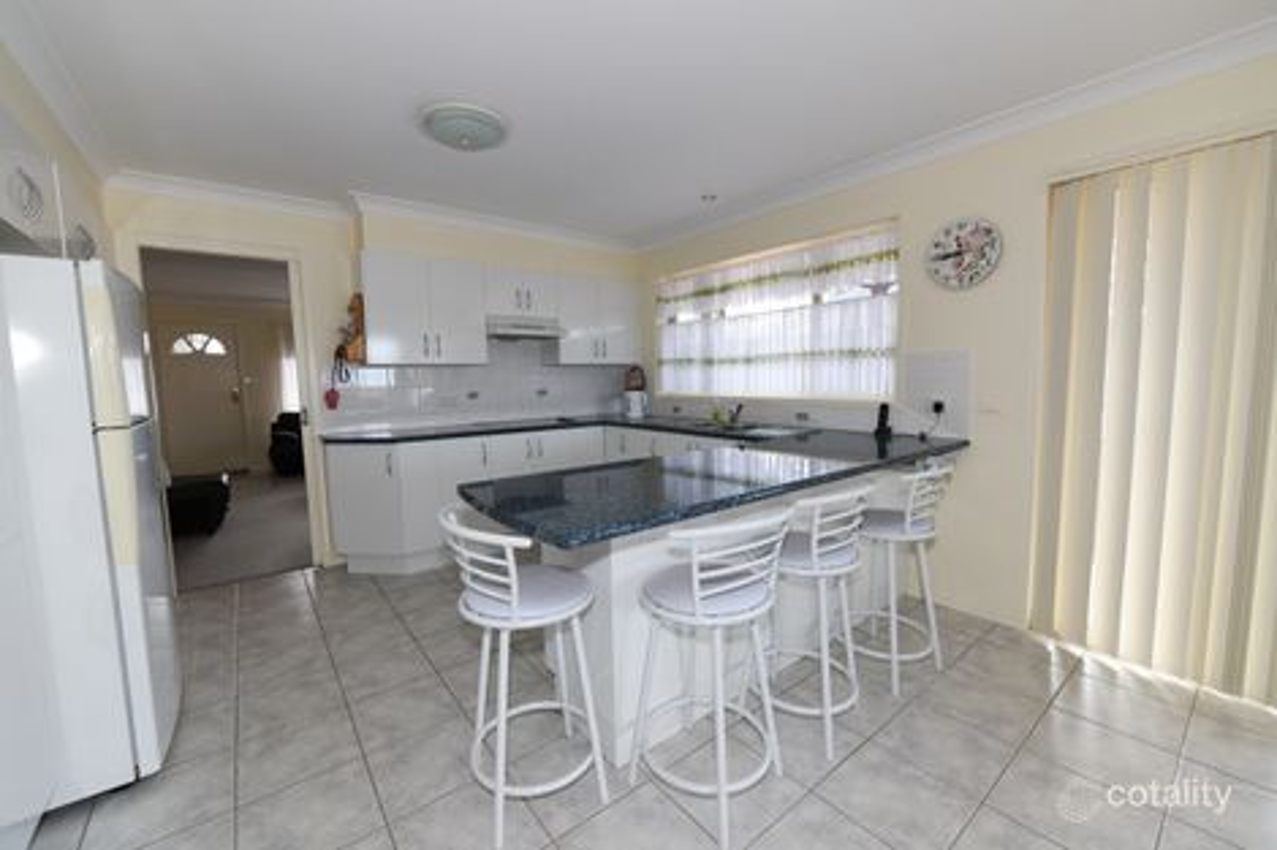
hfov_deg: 104.3
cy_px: 425
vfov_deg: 81.2
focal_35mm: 14
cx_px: 638
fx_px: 496
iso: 320
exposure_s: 1/60
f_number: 5.6
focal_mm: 14
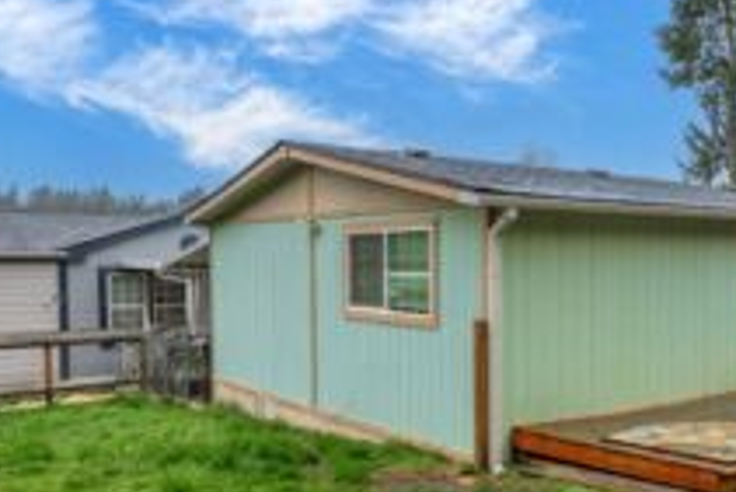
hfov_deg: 48.4
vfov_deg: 36.8
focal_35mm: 36
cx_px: 642
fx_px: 736
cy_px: 298
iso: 200
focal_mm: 19
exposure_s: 1/30
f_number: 7.1
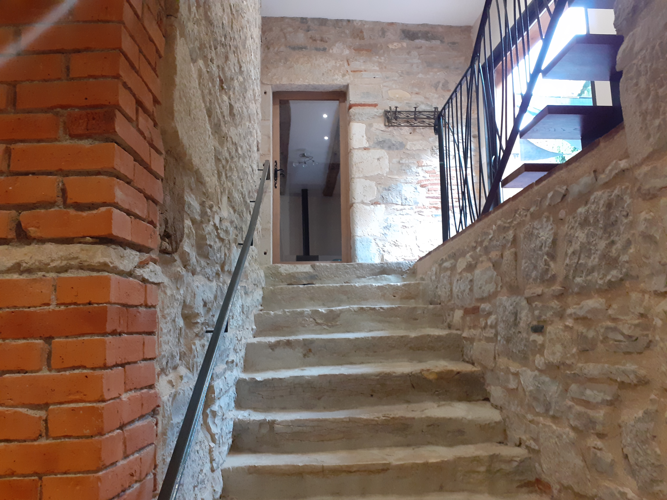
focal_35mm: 27
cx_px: 334
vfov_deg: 51.4
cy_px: 250
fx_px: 520
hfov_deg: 65.3
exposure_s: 1/25
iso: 200
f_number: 1.9
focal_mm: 3.6
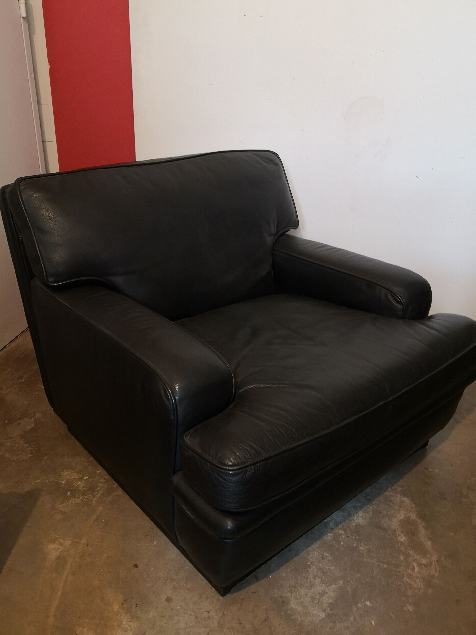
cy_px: 327
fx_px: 513
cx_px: 242
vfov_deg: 63.4
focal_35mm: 28
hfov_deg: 49.7
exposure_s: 1/25
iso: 500
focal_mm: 3.95
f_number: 1.6
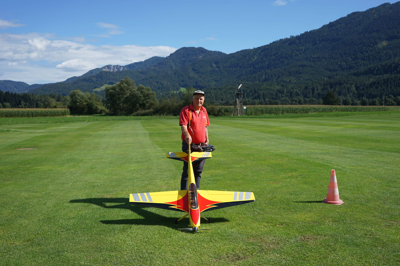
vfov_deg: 36.9
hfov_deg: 53.1
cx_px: 200
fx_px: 400
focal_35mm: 36
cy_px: 133
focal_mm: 36
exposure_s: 1/1000
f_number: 4
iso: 100
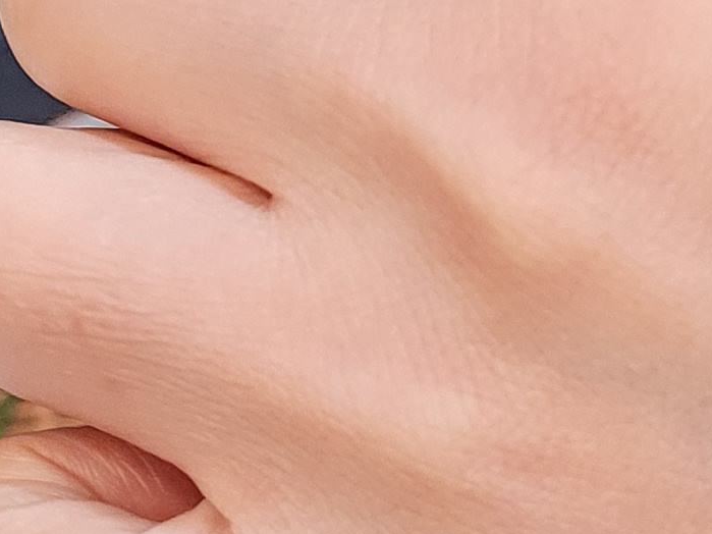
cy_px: -41
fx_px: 3085
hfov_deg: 13.1
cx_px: 536
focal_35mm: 150
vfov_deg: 9.8
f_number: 1.8
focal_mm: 5.4
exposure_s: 1/120
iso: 250
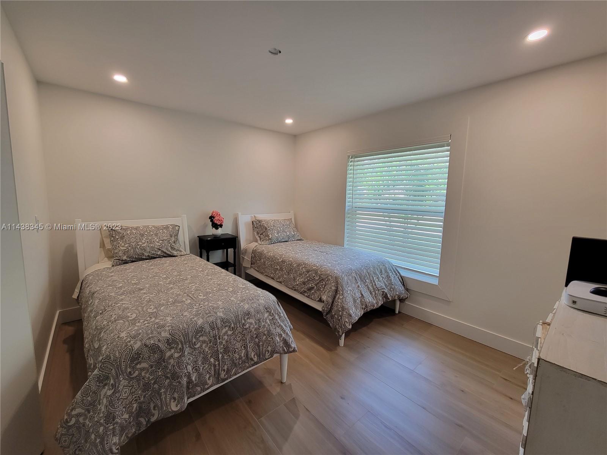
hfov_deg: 106.2
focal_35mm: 13
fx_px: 228
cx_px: 304
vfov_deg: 89.9
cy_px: 228
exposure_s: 1/60
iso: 125
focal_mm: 2.2
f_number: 2.2
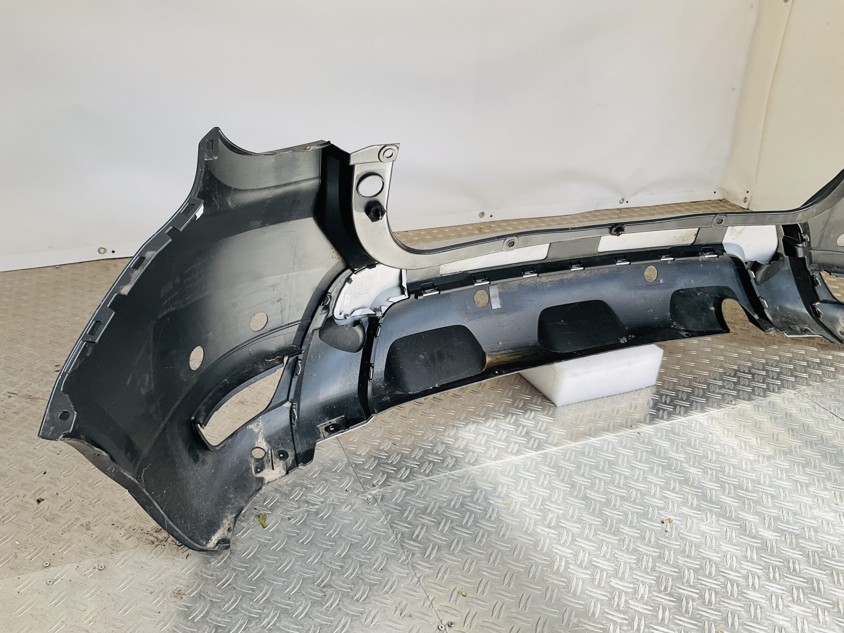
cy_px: 316
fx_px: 707
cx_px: 422
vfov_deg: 48.2
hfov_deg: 61.7
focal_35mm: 29
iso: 16
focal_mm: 3
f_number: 1.8
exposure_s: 1/425
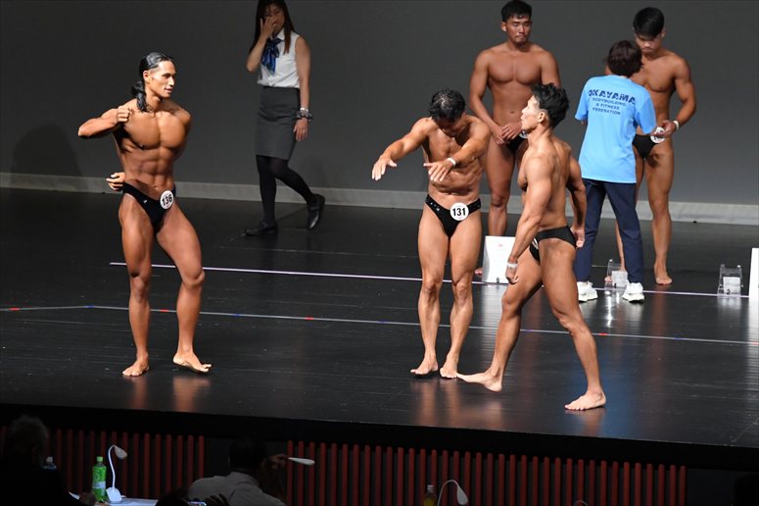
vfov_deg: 6.1
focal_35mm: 225
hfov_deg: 9.2
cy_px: 253
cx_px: 380
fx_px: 4741
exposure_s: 1/400
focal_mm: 150
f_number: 5.6
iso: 5000
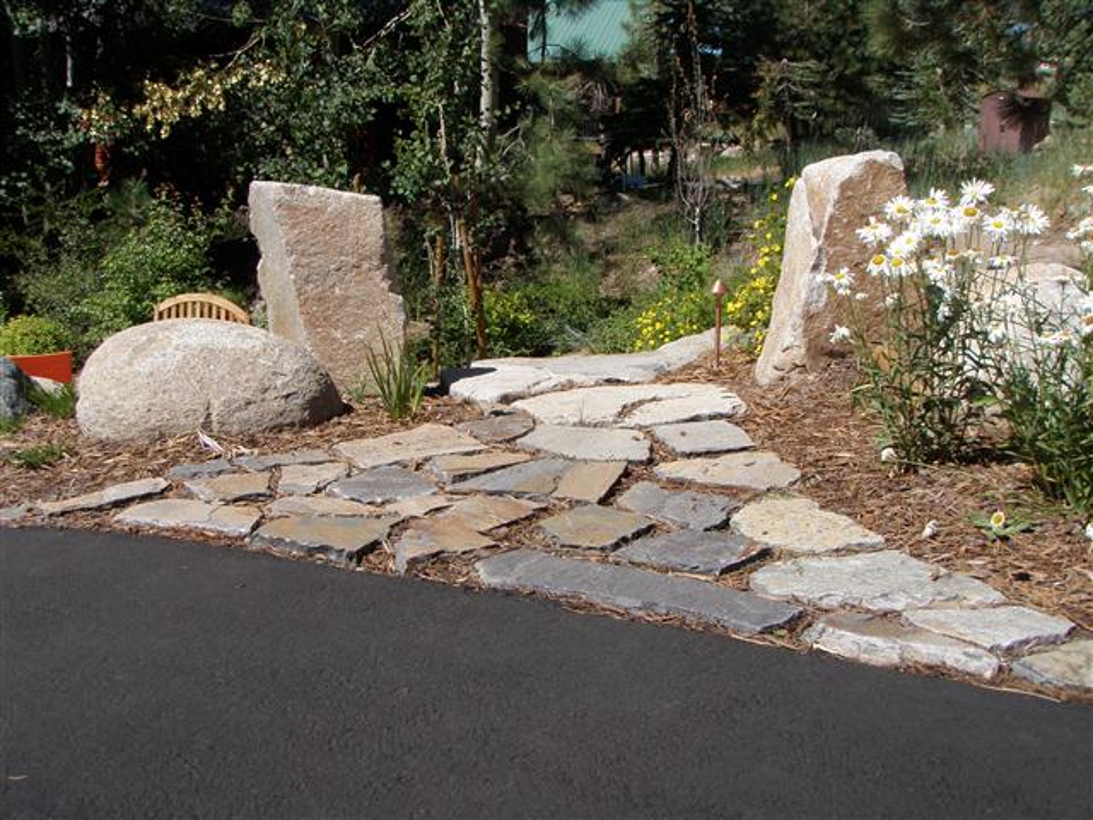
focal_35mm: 38
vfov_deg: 37.7
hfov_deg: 49.0
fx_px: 1200
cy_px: 410
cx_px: 546
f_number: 4.5
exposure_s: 1/640
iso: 80
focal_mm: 6.7
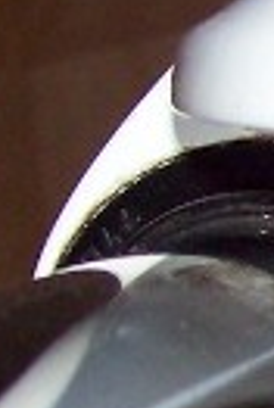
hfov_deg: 5.7
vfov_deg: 9.1
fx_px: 2555
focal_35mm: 225
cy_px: 380
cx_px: 838
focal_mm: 6
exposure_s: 1/64
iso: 80
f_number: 2.7
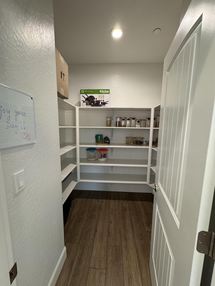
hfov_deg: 85.7
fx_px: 116
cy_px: 143
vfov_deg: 102.1
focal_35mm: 14
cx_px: 108
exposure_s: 1/60
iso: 160
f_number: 2.2
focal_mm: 2.22
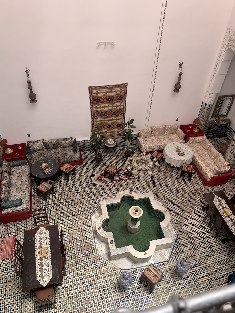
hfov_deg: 53.1
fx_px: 235
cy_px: 156
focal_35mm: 26
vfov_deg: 67.3
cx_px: 118
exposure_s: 1/336
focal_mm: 4.25
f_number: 1.8
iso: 25
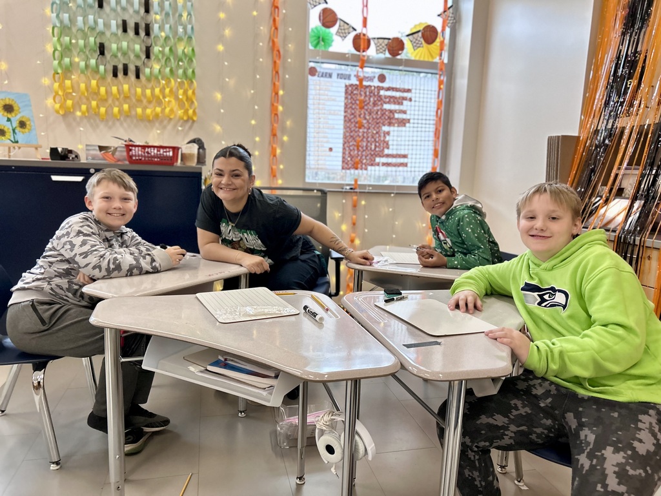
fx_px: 496
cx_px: 330
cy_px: 248
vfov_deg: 53.1
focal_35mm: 26
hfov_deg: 67.3
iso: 250
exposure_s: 1/60
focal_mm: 5.7
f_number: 1.5
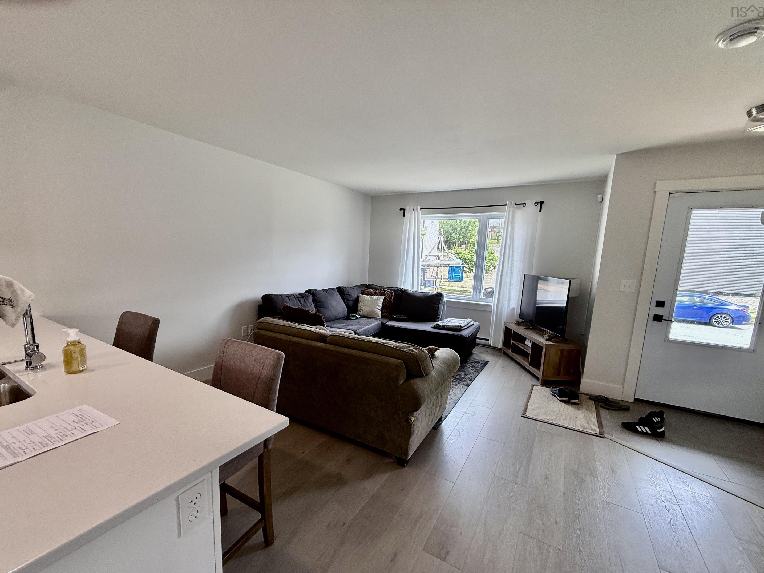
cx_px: 367
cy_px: 305
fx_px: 331
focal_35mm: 15
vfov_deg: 81.6
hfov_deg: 98.1
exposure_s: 1/143
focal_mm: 2.22
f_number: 2.2
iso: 80
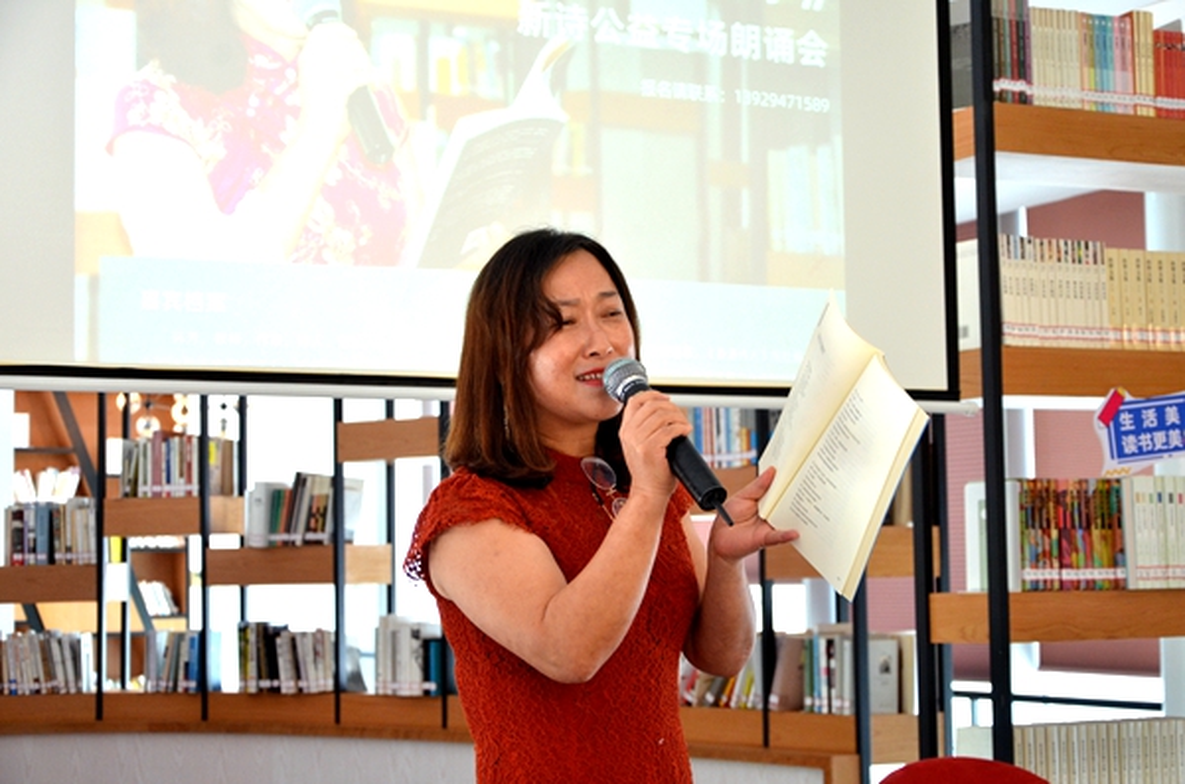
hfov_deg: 28.1
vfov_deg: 18.8
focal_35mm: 72
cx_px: 592
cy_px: 392
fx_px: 2364
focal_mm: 48
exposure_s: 1/60
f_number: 4.8
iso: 1000
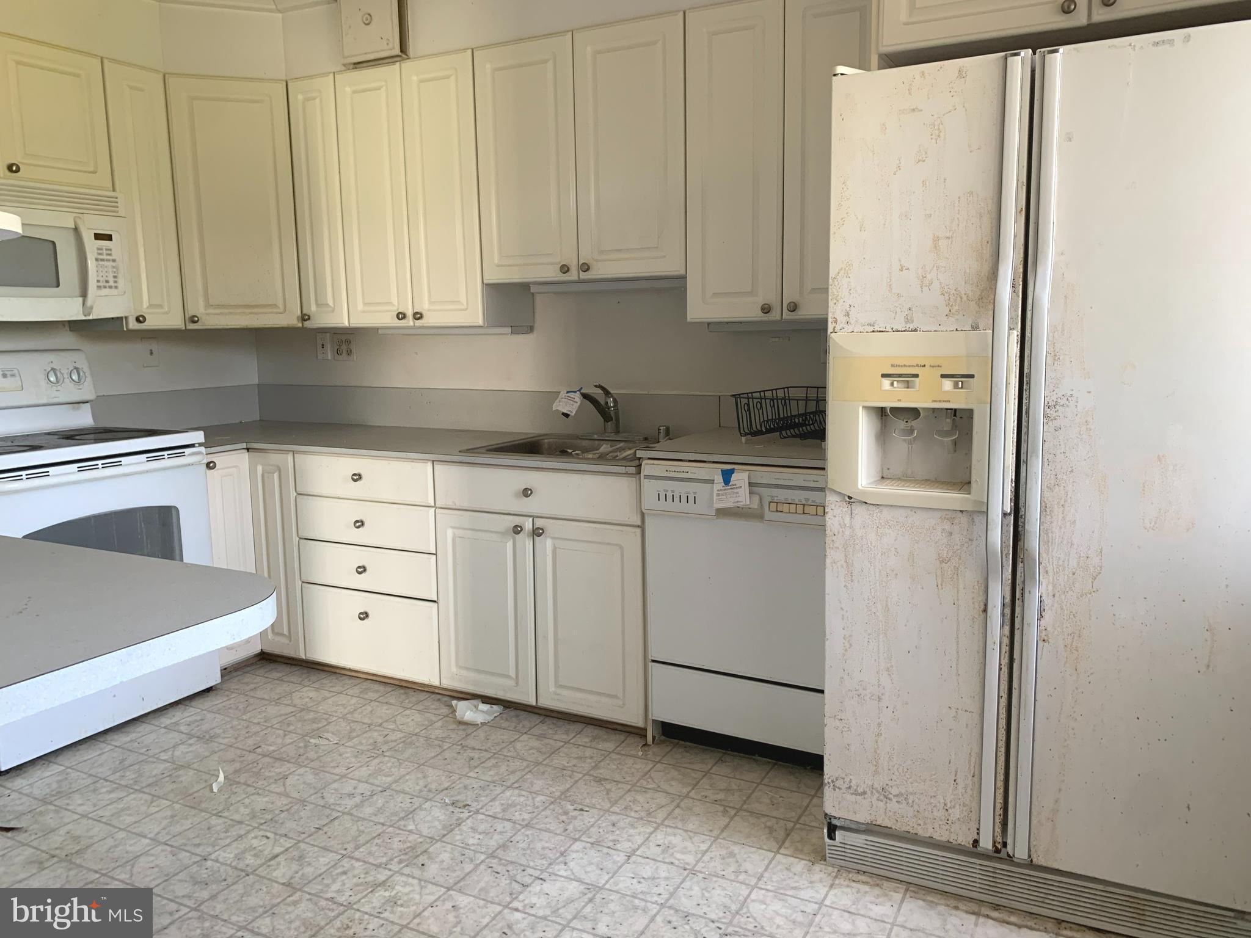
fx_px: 940
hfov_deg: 67.3
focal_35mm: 26
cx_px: 626
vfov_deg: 53.1
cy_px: 469
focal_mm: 4.25
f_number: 1.8
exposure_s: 1/60
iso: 160
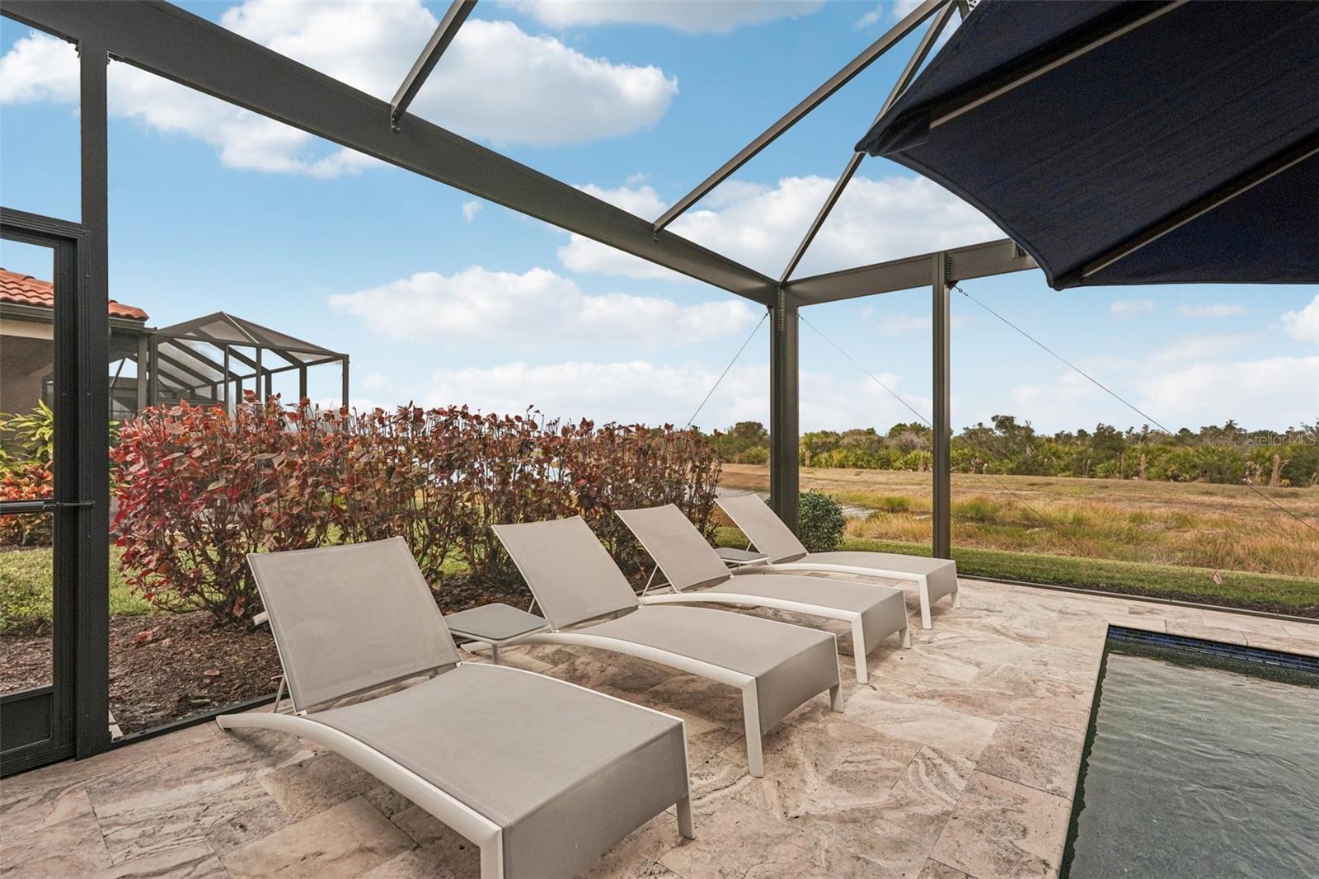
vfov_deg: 73.7
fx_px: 586
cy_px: 440
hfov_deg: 96.7
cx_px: 660
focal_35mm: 16
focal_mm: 16
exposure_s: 1/640
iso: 400
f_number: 8
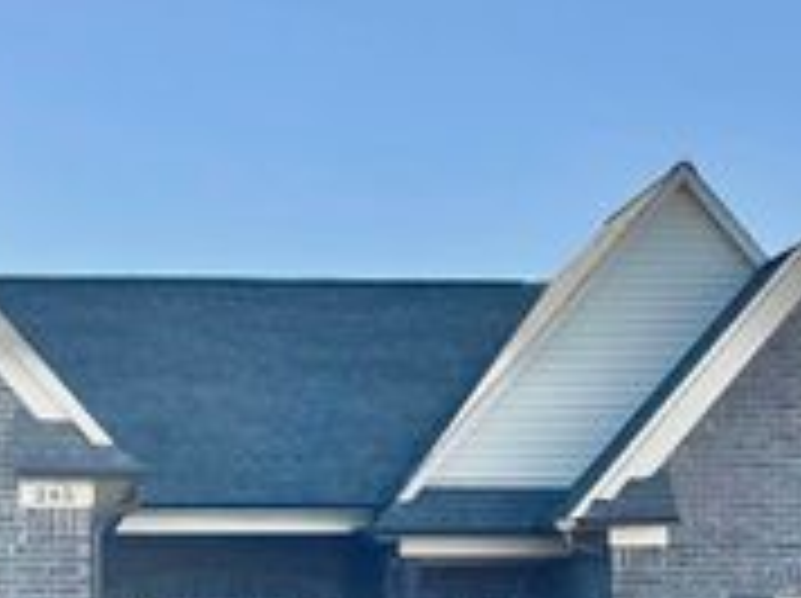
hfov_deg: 14.6
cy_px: 537
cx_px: 202
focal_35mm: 135
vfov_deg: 10.9
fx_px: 3120
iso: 100
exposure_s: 1/5000
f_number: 1.78
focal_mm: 6.86
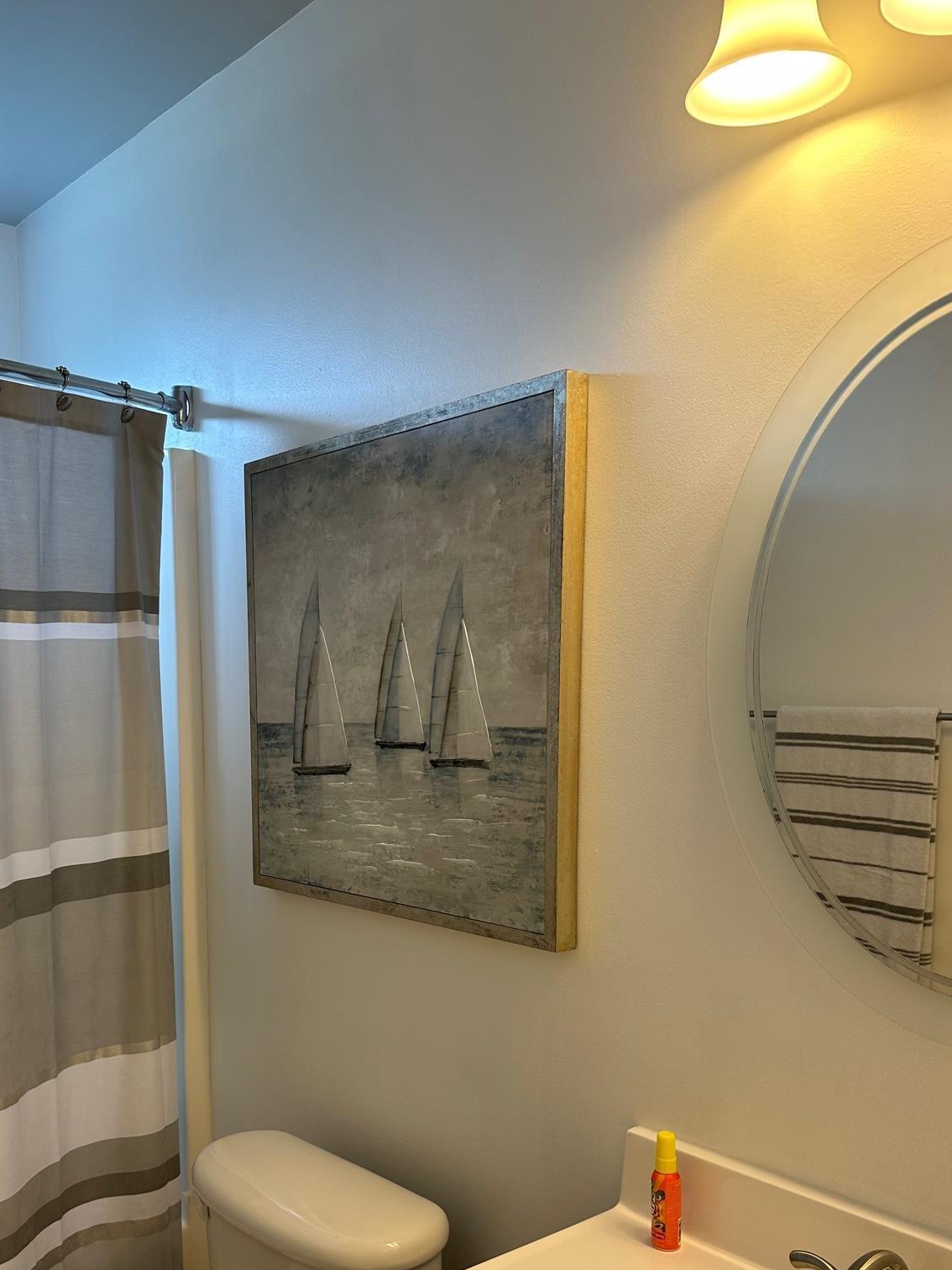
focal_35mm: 32
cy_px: 834
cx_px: 341
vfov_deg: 55.8
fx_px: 1173
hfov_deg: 43.7
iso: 100
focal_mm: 6.86
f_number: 1.78
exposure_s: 1/120
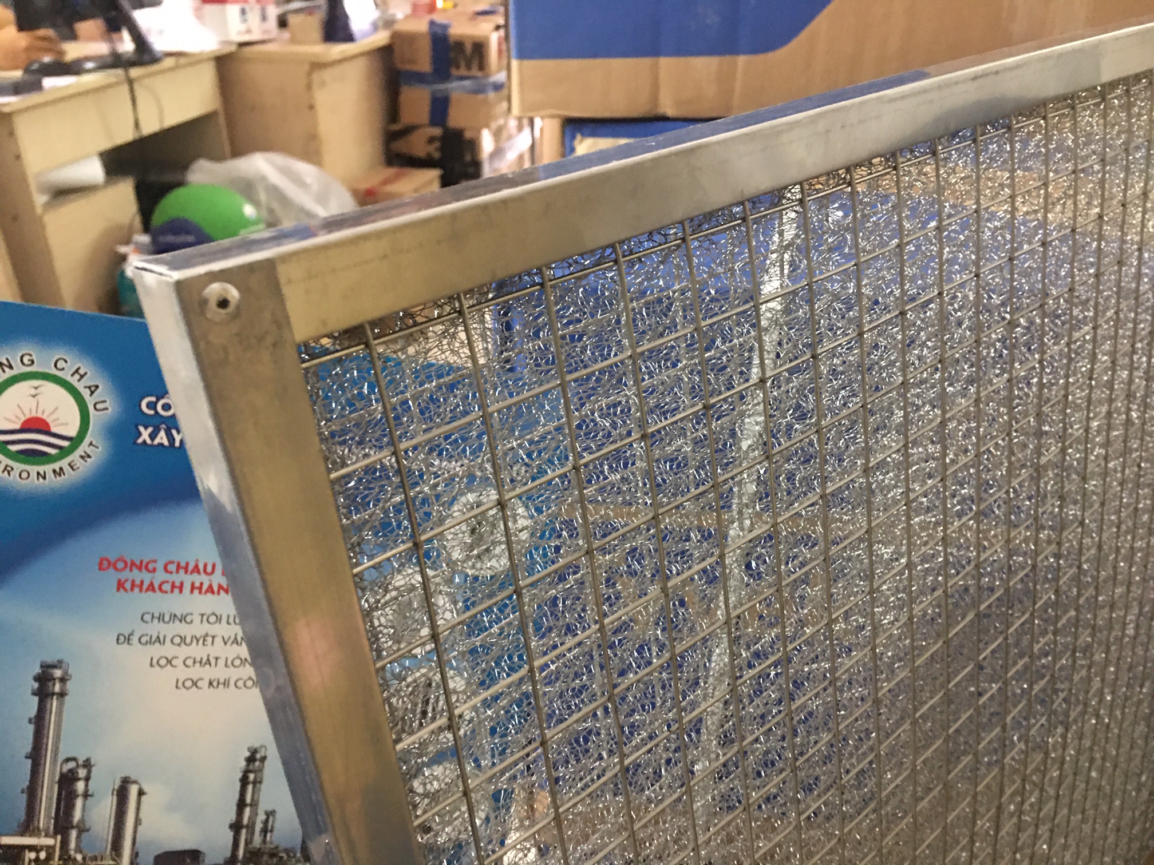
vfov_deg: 48.2
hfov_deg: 61.7
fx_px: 967
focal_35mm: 29
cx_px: 577
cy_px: 432
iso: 160
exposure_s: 1/8
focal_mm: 4.15
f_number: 2.2
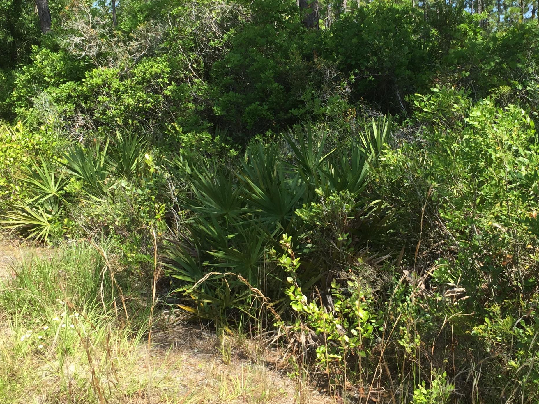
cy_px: 153
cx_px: 323
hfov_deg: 40.3
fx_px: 732
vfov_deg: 30.8
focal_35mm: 47
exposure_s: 1/807
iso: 32
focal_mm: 4.15
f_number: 2.2
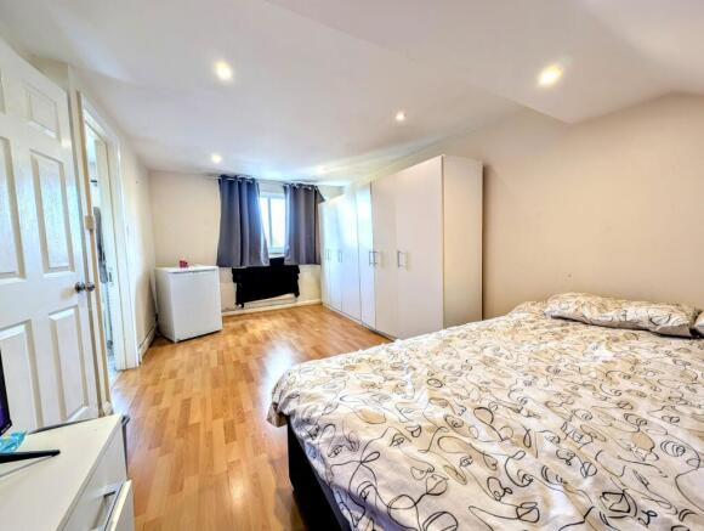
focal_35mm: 12
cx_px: 352
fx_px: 244
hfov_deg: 110.4
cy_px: 266
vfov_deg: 94.7
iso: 43
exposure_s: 1/33.3
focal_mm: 2.23
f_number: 1.95
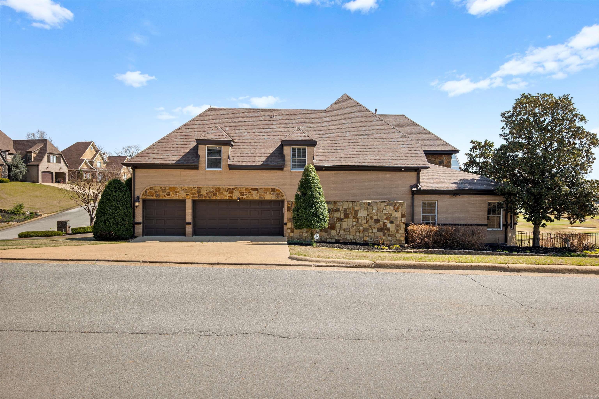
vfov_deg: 55.1
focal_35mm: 23
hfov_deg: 76.1
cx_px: 300
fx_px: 383
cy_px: 200
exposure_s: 1/200
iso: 100
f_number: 6.3
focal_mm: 23
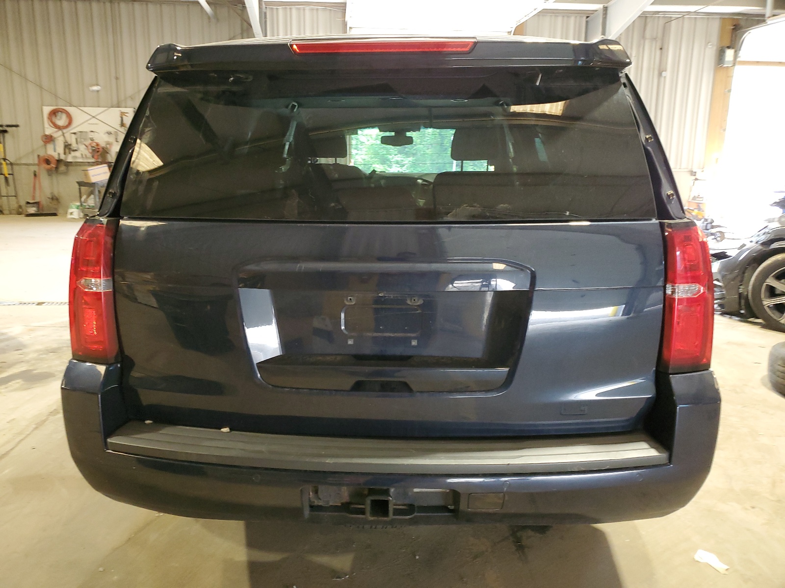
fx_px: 590
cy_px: 294
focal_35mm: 26
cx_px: 392
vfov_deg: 53.1
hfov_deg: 67.3
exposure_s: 1/60.2
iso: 248
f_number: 1.5
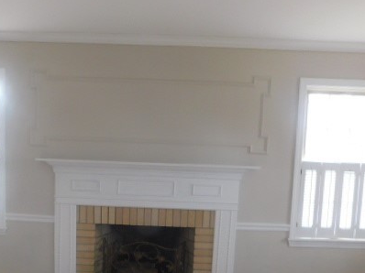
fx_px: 390
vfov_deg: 37.8
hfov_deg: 49.9
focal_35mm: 37
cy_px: 202
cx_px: 149
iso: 160
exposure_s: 1/30
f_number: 3
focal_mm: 4
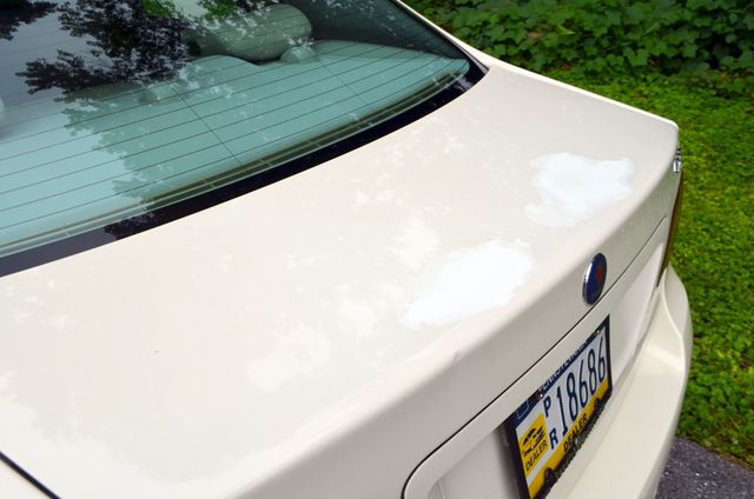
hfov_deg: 53.2
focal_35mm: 36
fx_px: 752
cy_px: 250
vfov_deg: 36.7
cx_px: 377
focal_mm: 24
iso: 110
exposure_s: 1/250
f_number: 8
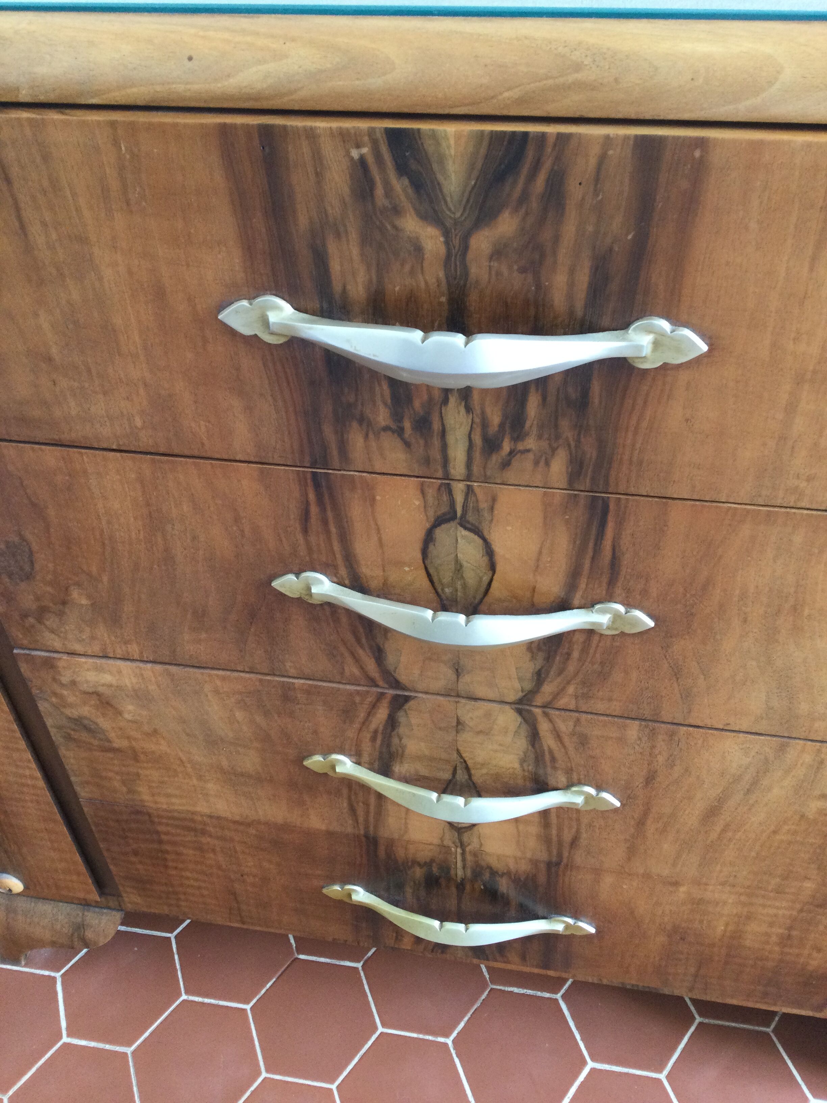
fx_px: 987
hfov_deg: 45.4
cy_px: 552
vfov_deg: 58.4
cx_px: 414
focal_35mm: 31
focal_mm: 3.3
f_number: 2.4
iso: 125
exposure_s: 1/33
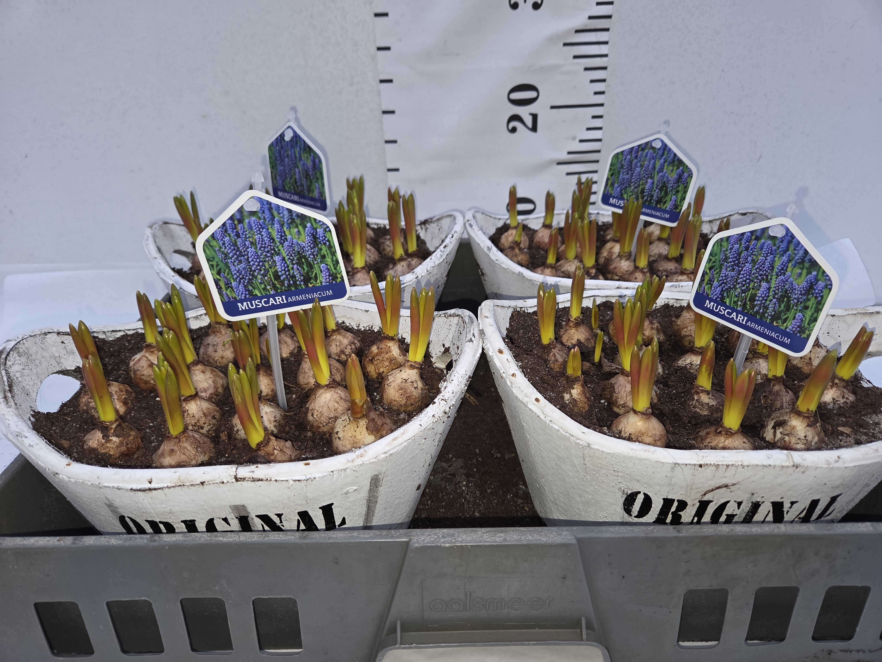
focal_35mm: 23
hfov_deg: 73.9
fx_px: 586
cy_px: 331
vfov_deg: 58.9
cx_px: 441
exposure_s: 1/33.3
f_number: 1.8
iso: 640
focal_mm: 5.4
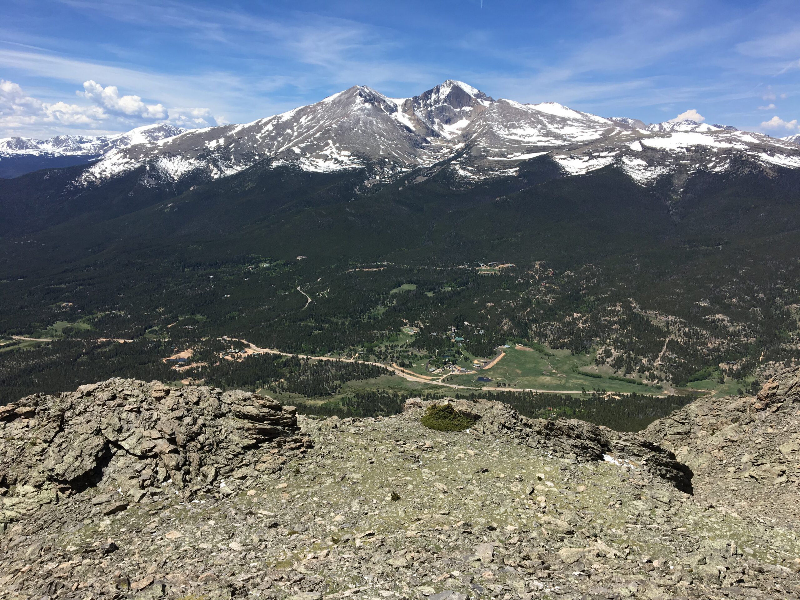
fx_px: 670
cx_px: 400
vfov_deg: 48.2
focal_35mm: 29
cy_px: 300
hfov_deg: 61.7
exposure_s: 1/2024
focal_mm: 4.15
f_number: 2.2
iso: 25
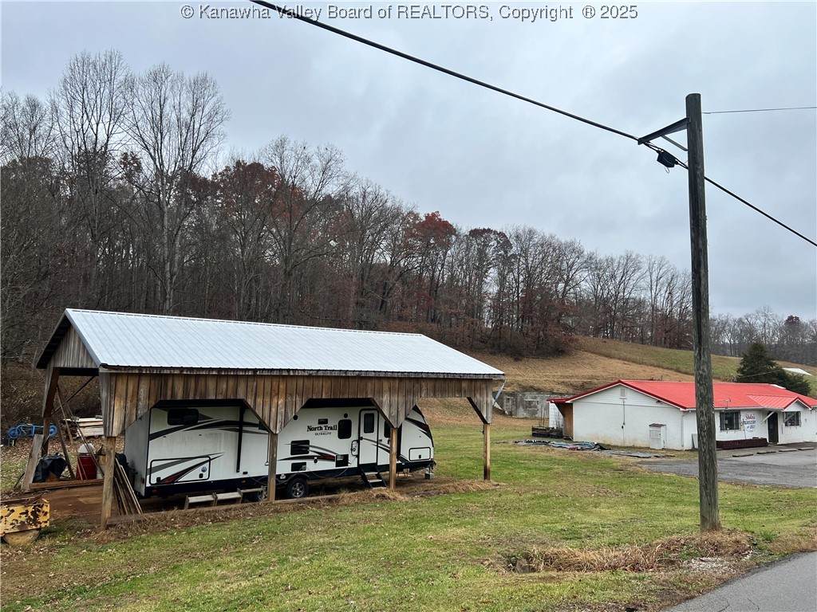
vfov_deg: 53.1
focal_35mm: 26
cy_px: 306
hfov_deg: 67.3
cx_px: 408
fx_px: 614
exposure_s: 1/1597
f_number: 1.5
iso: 50
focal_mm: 5.7
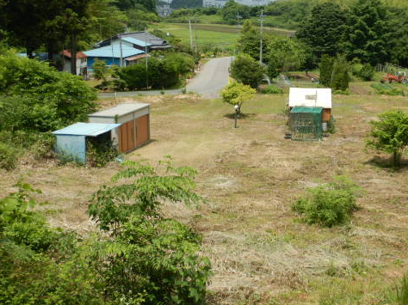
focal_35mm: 50
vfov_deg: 29.0
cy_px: 120
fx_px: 589
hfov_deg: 37.8
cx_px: 270
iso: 125
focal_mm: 6.6
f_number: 4.2
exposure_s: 1/800
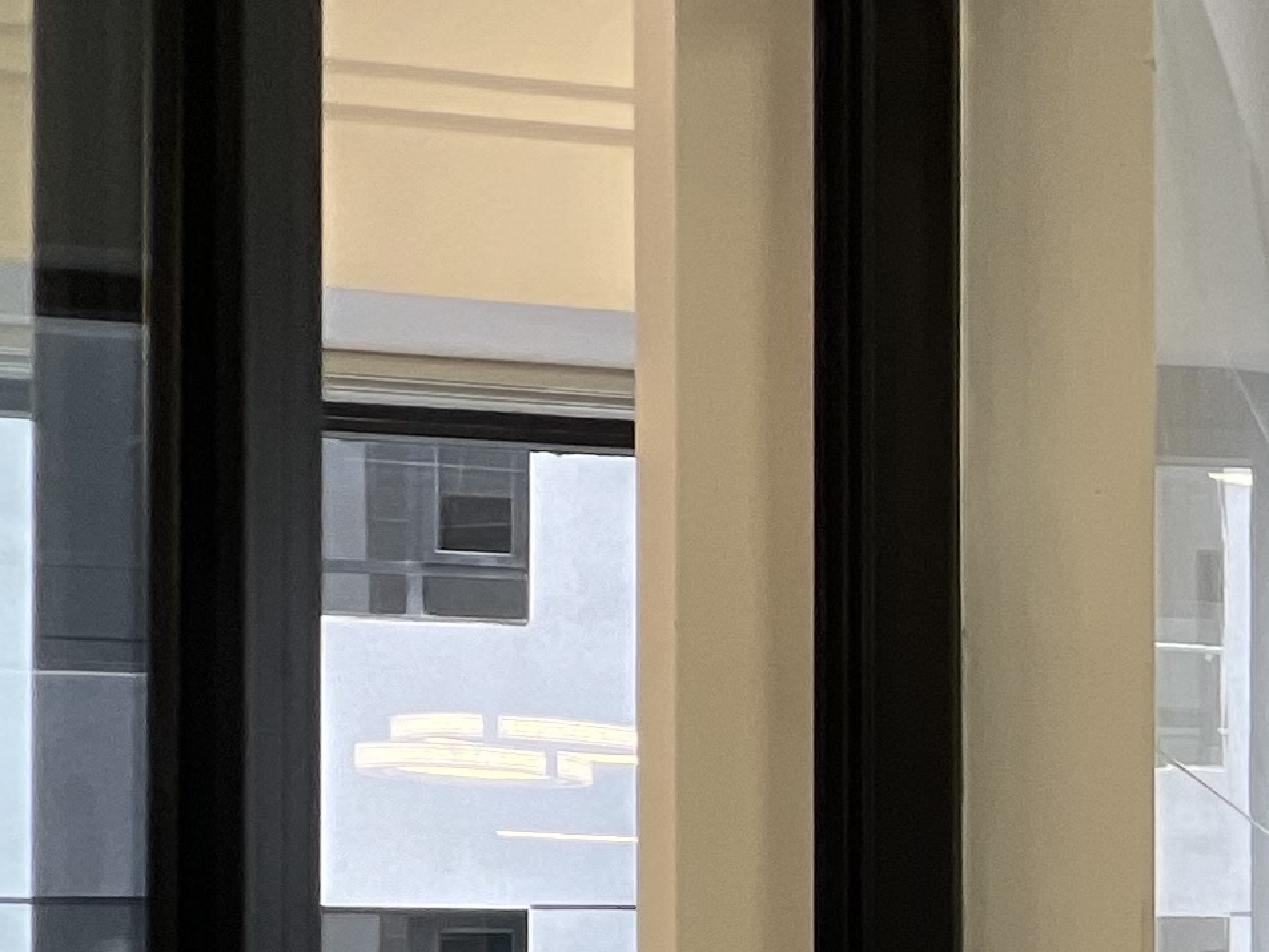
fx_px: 2017
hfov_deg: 22.7
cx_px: 2197
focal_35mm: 55
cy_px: 1045
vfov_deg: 24.8
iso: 64
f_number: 1.8
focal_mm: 1.57
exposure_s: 1/99
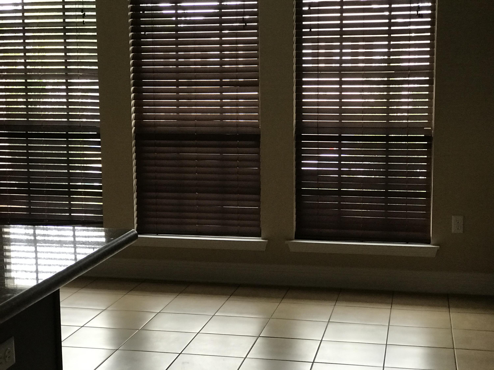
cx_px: 247
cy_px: 185
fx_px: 813
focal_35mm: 57
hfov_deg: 33.8
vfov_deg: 25.7
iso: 200
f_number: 2.8
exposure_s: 1/60
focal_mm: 6.6
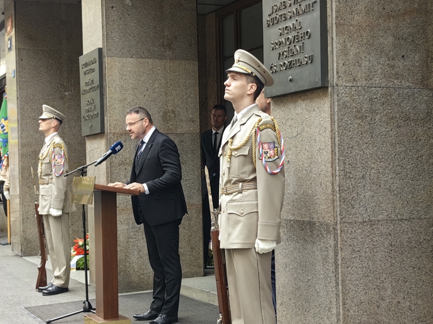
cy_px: 162
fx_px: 775
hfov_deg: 31.2
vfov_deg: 23.6
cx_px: 216
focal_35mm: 62
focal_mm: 5.75
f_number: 2
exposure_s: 1/221
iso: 80
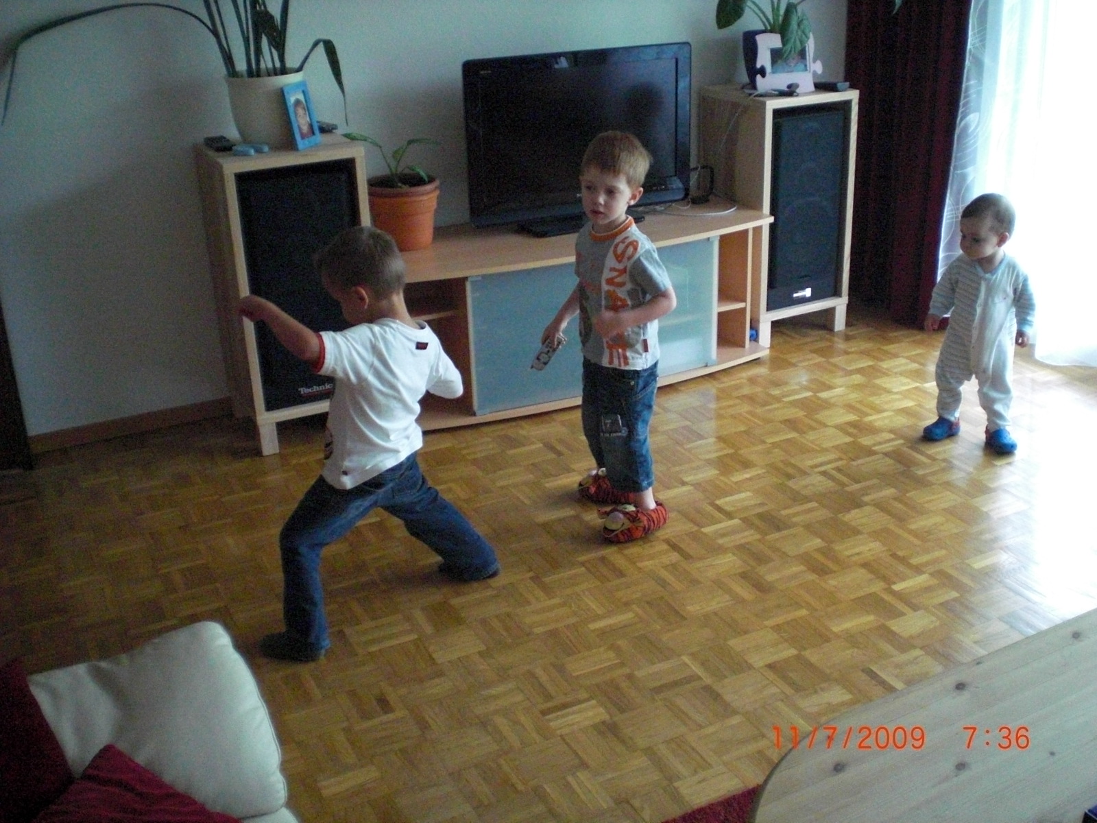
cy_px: 412
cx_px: 548
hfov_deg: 49.0
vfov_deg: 37.7
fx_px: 1204
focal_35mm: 38
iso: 800
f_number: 3.1
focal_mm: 6.3
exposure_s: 1/100
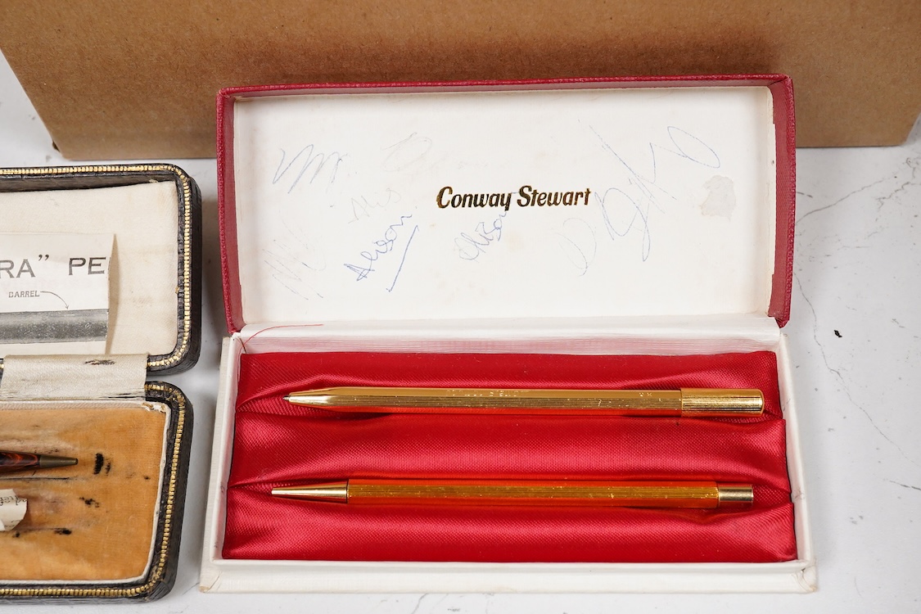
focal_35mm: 45
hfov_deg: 43.6
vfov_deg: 29.9
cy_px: 307
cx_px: 460
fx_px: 1151
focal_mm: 30
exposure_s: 1/100
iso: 2500
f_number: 7.1
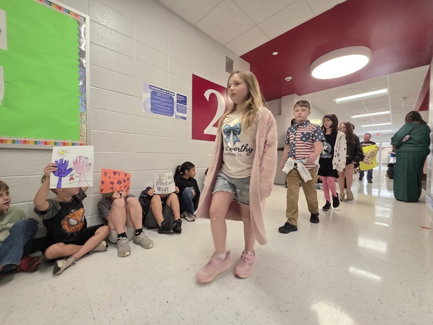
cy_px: 162
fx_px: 163
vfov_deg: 89.9
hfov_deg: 106.2
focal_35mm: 13
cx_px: 216
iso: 250
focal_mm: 2.2
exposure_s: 1/120
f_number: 1.9
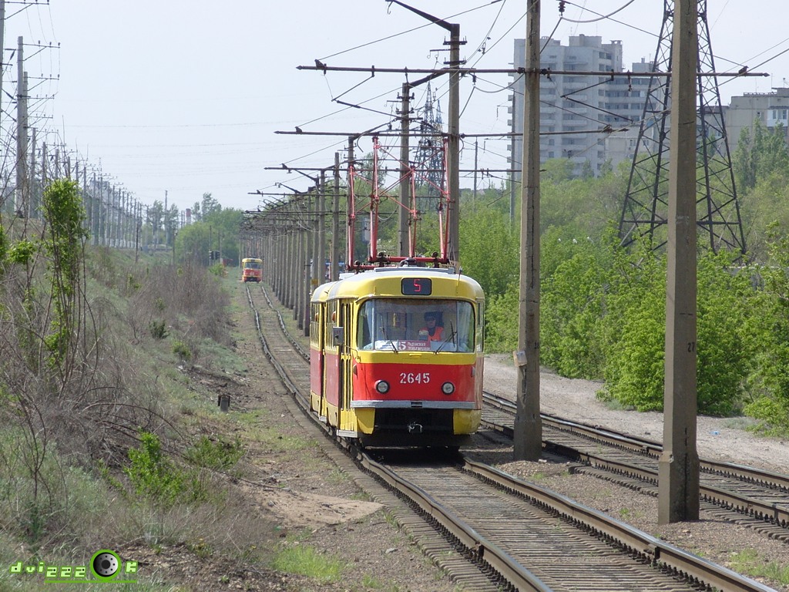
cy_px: 296
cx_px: 394
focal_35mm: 175
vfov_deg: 8.5
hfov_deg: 11.3
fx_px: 3989
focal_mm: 39
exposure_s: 1/500
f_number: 6.4
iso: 80
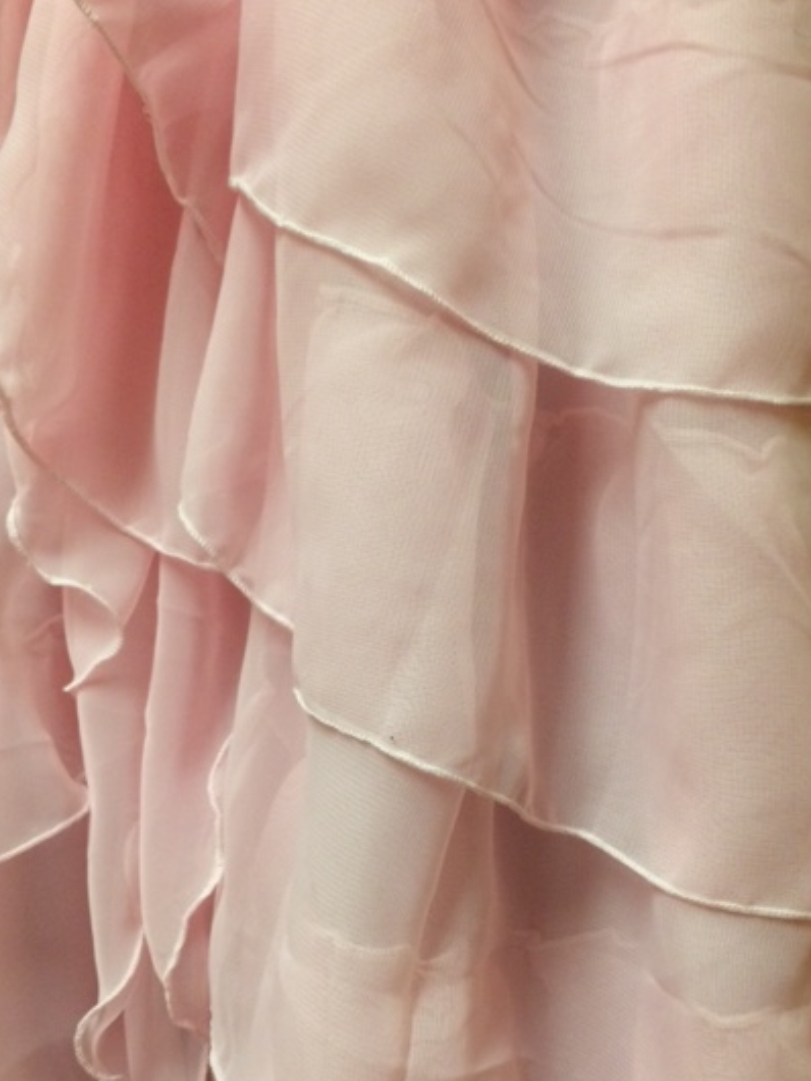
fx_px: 1092
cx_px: 442
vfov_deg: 52.4
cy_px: 630
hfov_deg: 40.7
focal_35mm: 35
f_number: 2.2
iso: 160
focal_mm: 4.15
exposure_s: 1/30
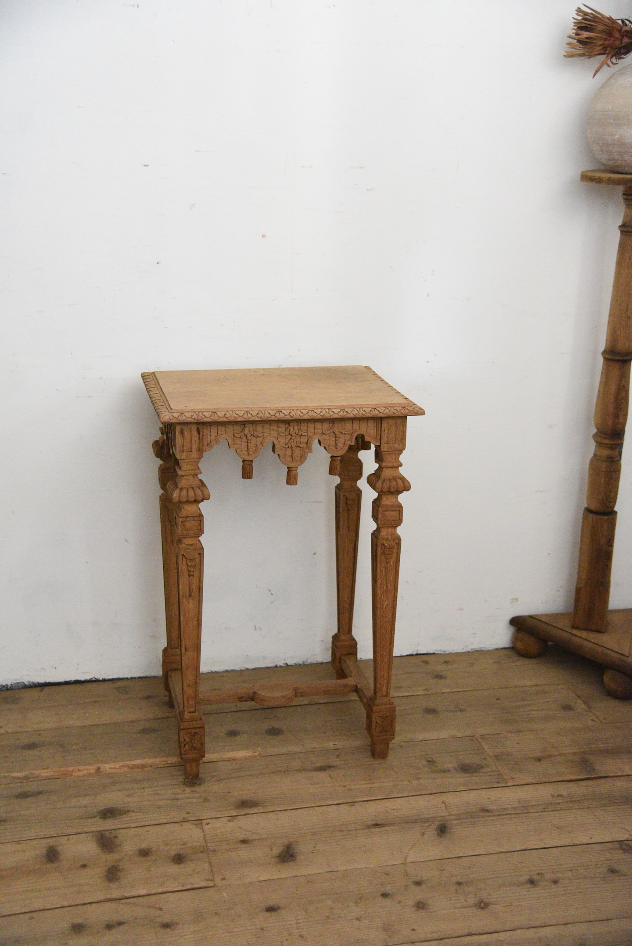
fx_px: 1210
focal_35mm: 46
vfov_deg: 42.7
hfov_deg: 29.3
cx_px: 316
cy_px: 473
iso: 12800
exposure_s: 1/50
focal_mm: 46
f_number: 4
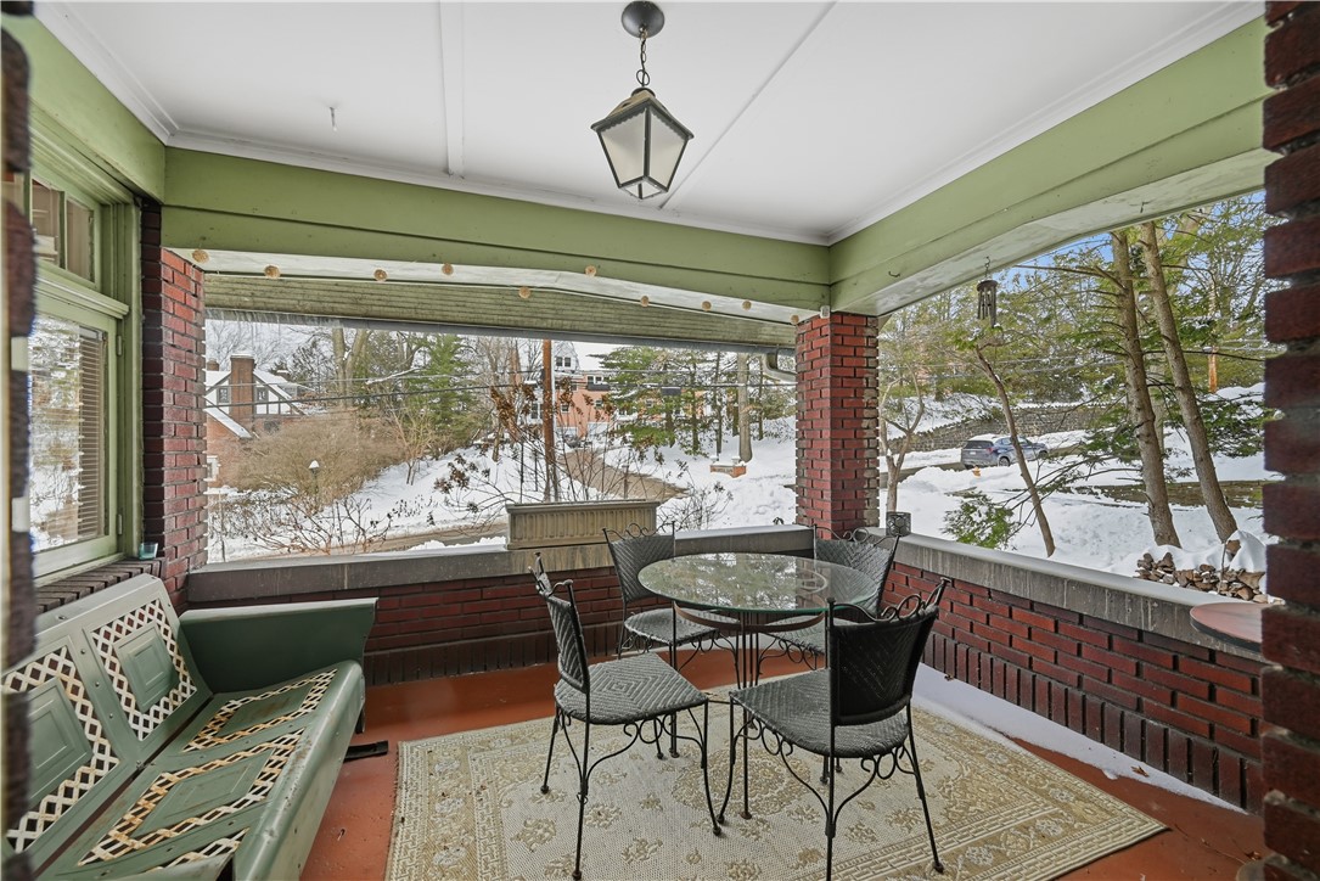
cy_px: 440
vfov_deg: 81.2
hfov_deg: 104.2
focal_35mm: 14
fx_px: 513
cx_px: 660
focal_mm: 14
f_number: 8
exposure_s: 1/2500
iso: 400
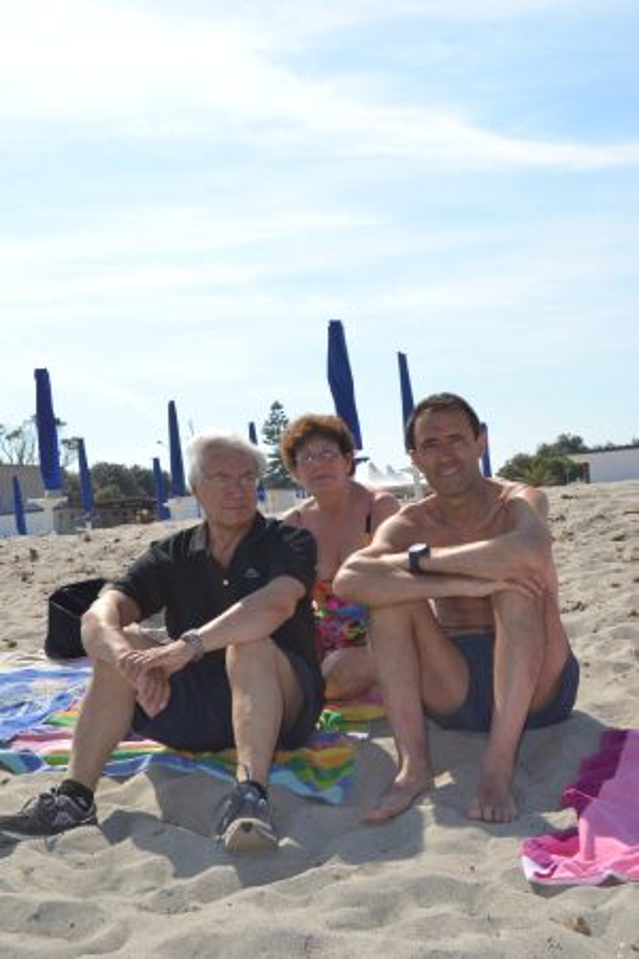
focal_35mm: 42
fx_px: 1118
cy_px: 480
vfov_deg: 46.4
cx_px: 320
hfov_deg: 31.9
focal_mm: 28
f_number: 10
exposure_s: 1/200
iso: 100
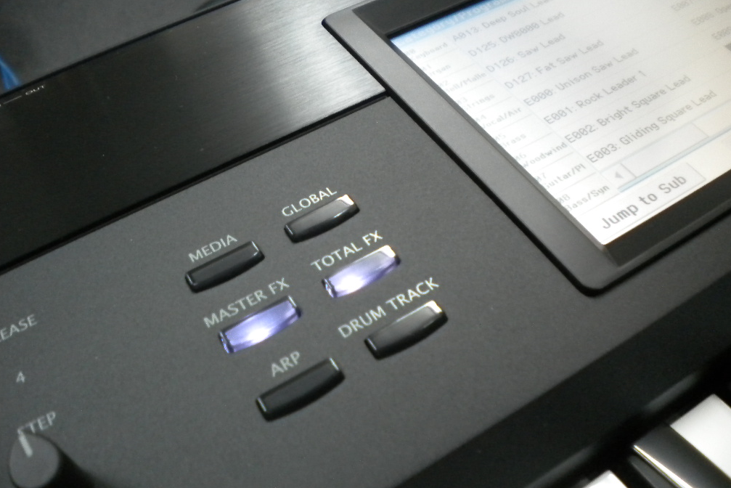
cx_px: 367
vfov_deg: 36.0
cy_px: 228
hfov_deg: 51.9
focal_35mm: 37
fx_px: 751
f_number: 3.1
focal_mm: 6.3
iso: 400
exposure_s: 1/25
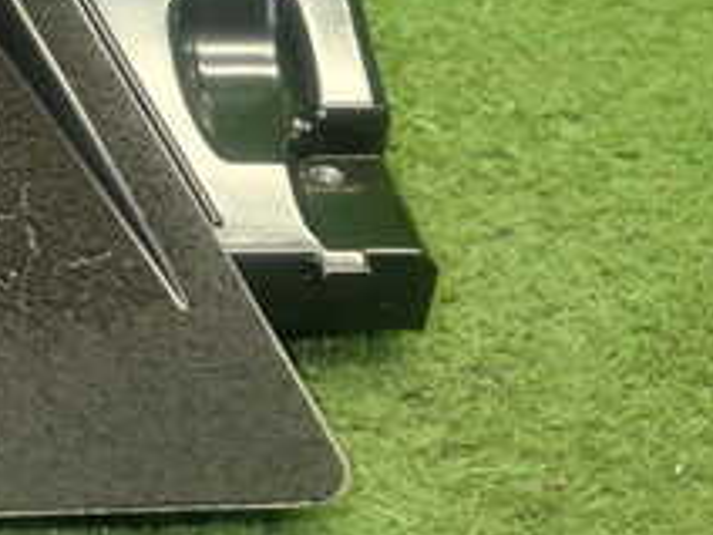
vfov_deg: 17.1
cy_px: 64
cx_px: -91
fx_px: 1751
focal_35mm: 85
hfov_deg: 21.7
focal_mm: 5.4
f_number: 2.3
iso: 200
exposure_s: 1/40
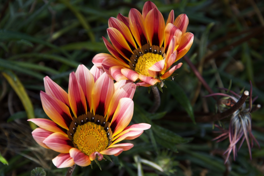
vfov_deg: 8.7
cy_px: 88
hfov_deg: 13.0
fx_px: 1155
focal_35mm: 158
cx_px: 132
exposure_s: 1/200
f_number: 9
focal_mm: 105
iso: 200
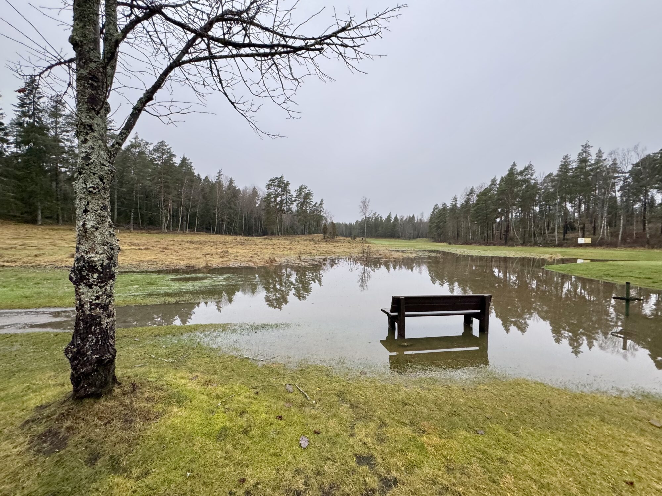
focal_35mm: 14
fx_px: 268
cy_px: 248
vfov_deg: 85.7
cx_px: 331
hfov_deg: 102.1
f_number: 2.2
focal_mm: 2.22
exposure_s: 1/99
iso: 320
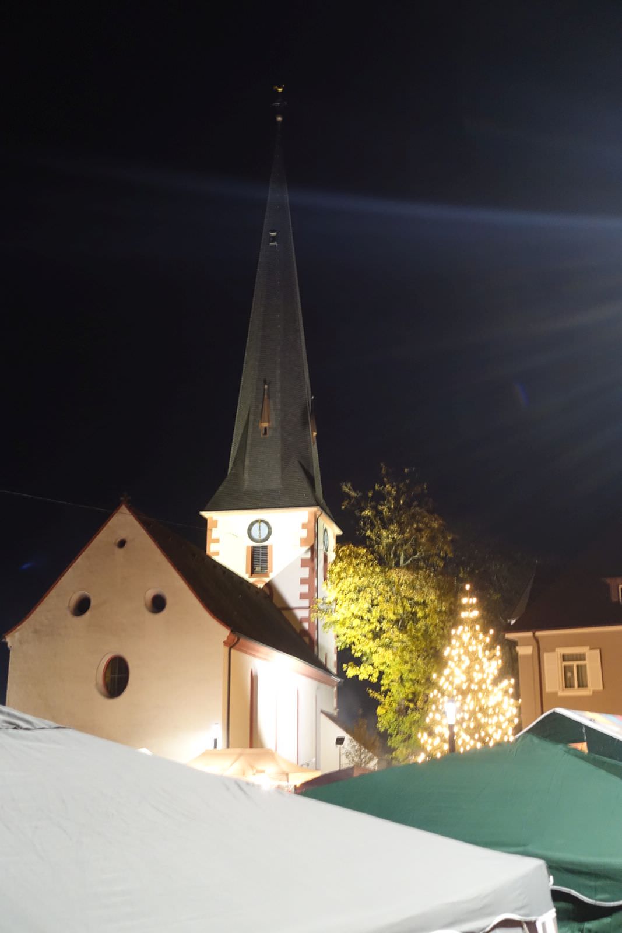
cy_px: 466
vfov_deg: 47.4
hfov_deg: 32.6
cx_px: 311
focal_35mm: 41
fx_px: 1062
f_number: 2.8
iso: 1000
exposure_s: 1/8
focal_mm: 14.9
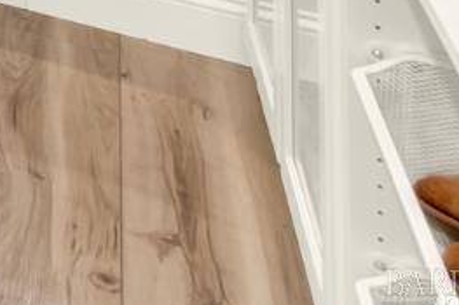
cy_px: -528
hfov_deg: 13.1
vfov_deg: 11.9
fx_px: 1019
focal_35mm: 80
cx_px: -782
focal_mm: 14
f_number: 14
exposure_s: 2.5
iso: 100
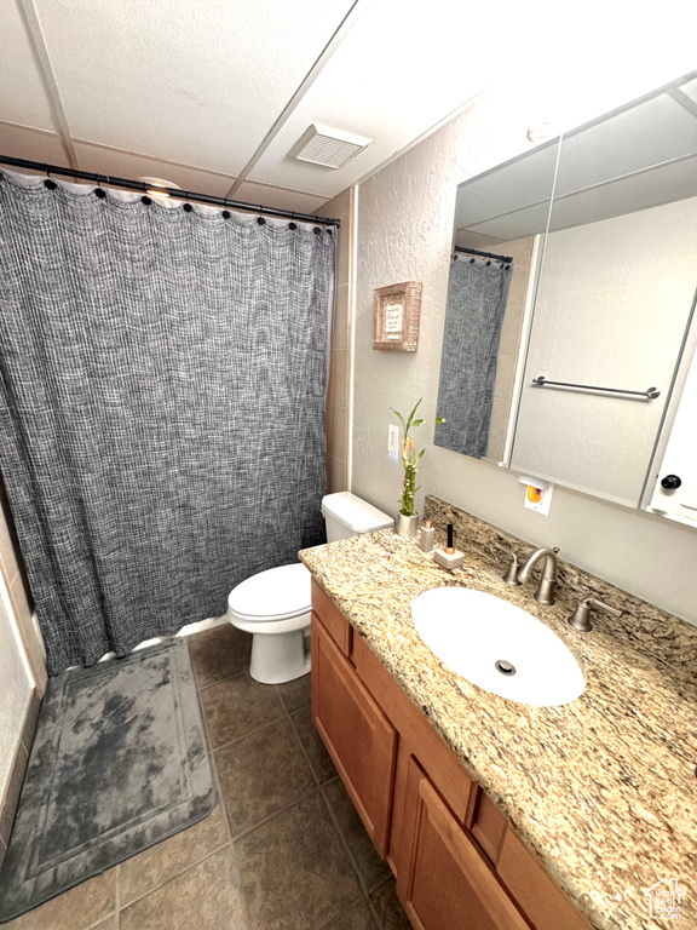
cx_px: 348
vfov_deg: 102.1
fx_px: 376
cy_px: 465
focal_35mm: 14
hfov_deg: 85.7
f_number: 2.2
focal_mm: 2.22
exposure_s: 1/60
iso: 500
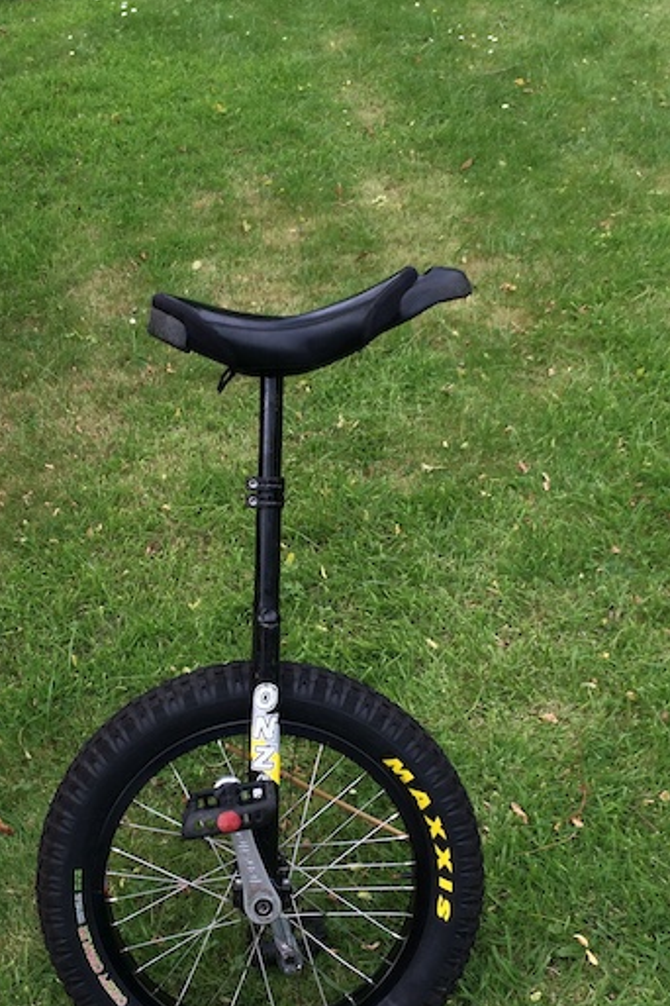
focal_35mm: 47
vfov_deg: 41.8
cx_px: 257
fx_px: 1312
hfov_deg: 28.6
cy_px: 584
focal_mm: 4.15
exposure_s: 1/746
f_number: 2.2
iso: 32
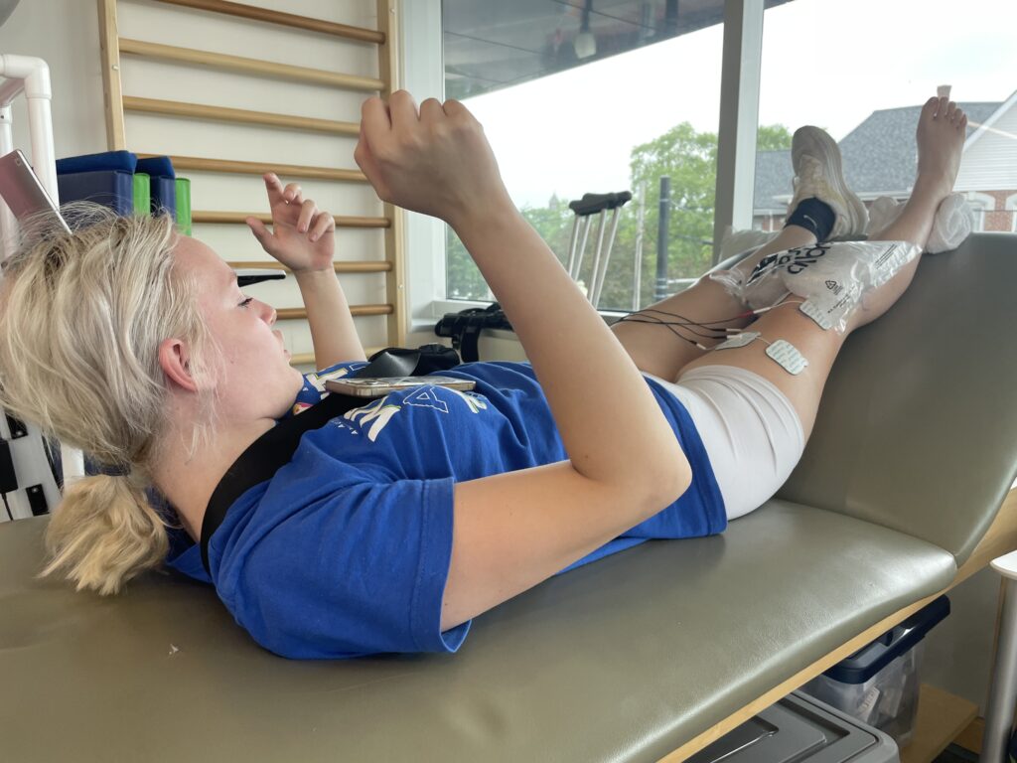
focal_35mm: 26
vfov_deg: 53.1
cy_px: 382
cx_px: 508
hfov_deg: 67.3
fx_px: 764
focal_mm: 4.2
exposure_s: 1/121
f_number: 1.6
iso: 50
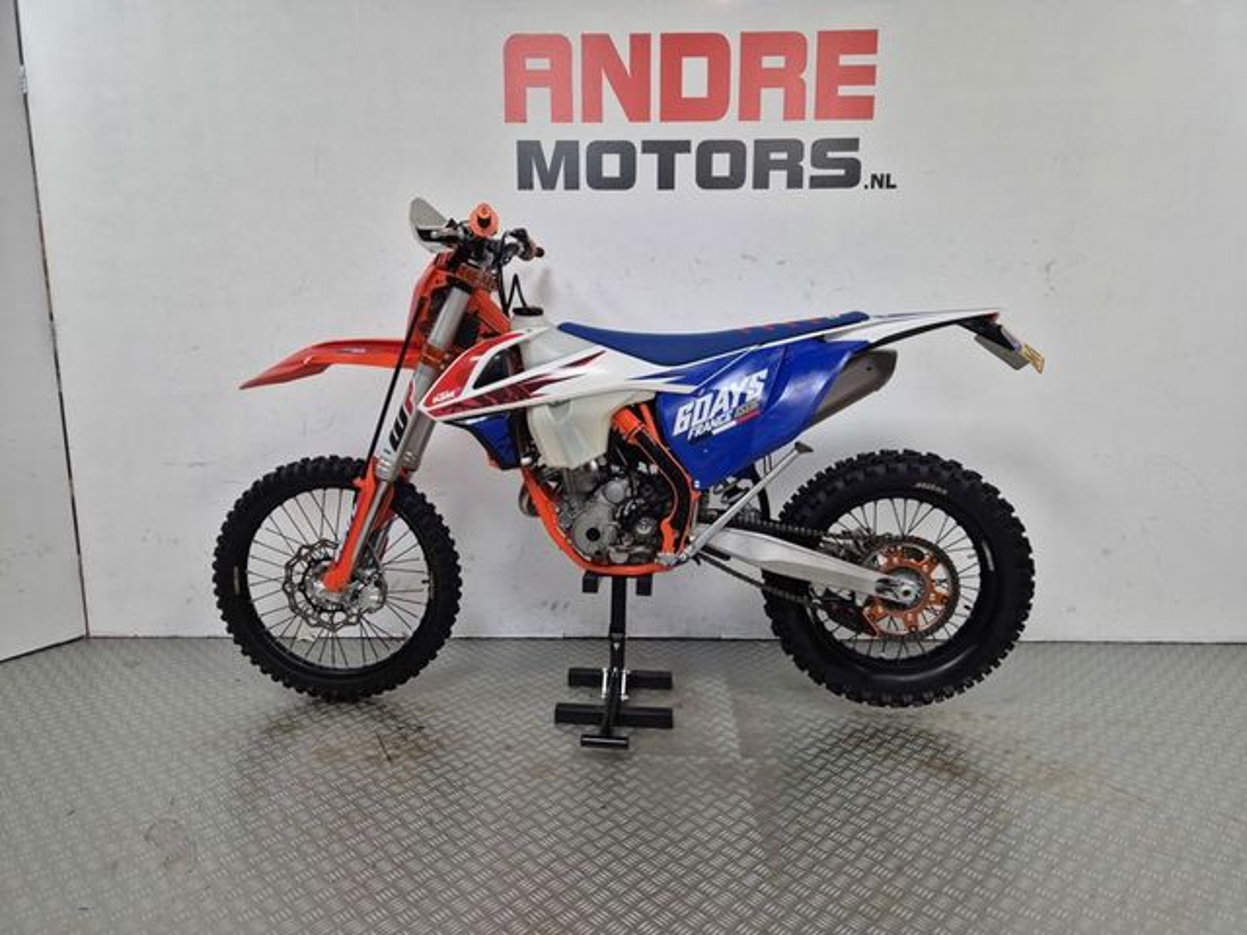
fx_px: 829
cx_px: 624
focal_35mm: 23
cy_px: 468
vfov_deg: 58.9
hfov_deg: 73.9
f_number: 1.8
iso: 200
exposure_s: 1/100
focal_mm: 5.4
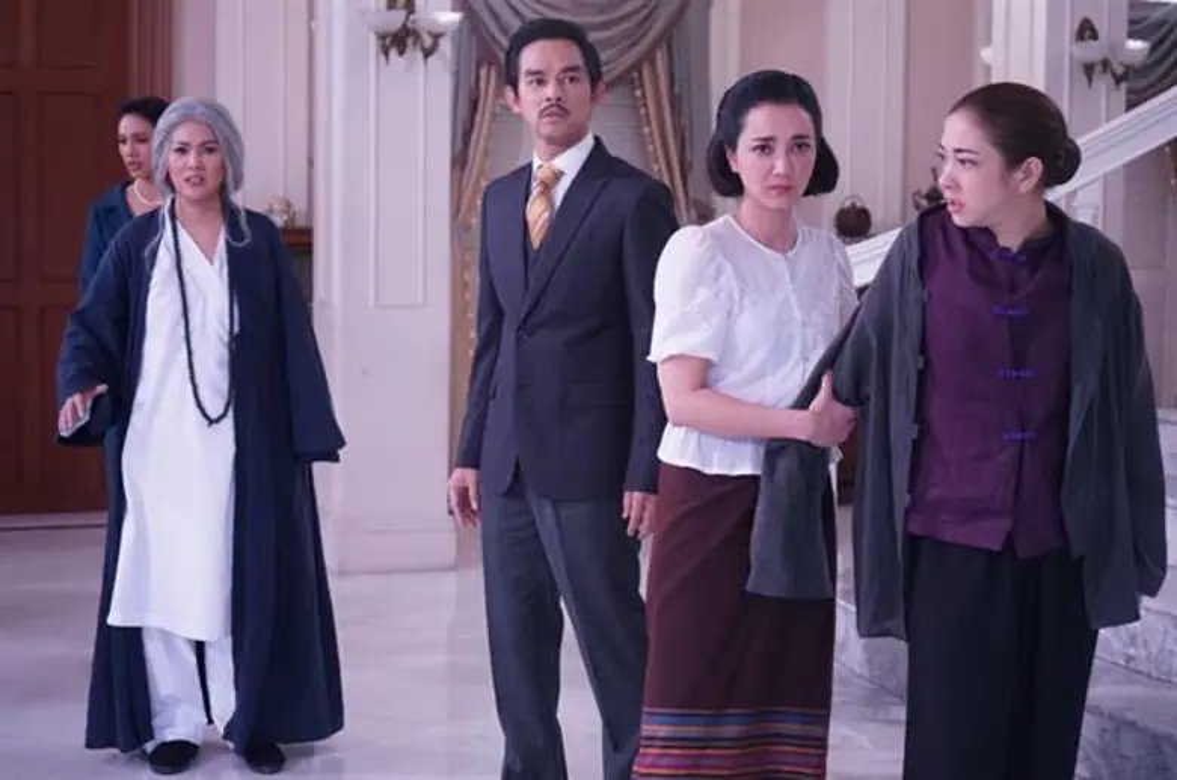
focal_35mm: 70
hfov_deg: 28.9
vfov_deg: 19.4
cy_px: 390
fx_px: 2284
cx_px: 588
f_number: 5.6
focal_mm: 70
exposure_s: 1/200
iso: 2500
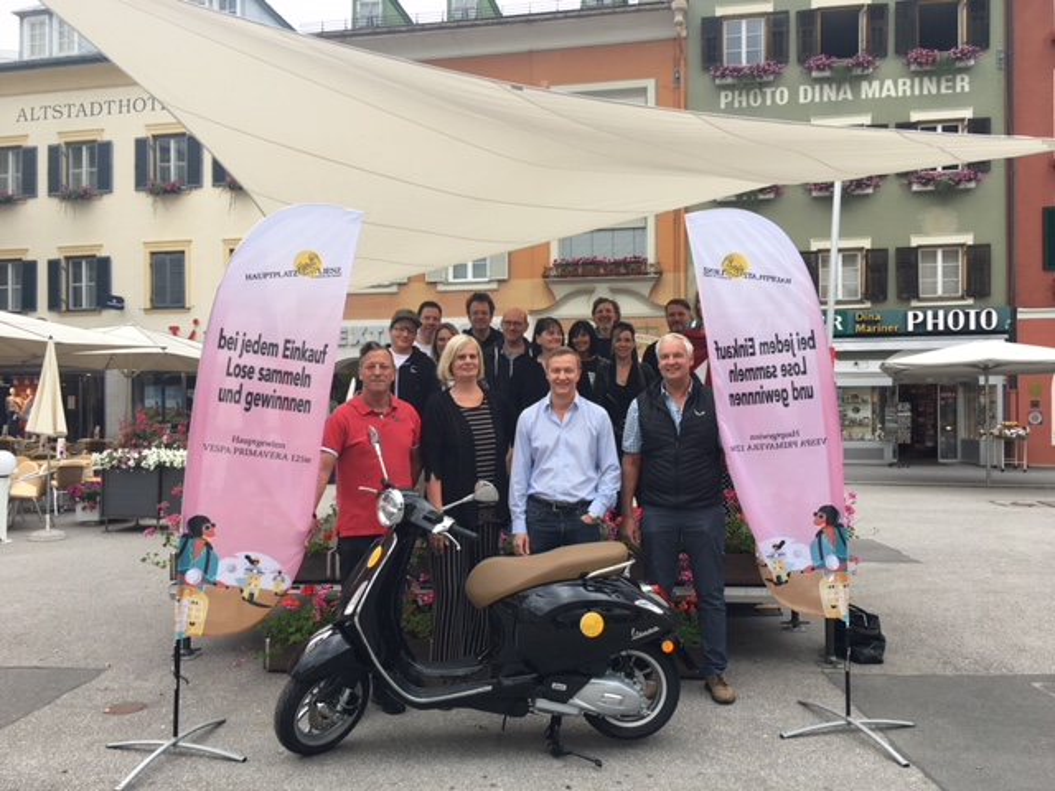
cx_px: 528
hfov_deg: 61.7
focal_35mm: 29
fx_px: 884
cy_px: 396
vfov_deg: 48.2
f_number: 2.2
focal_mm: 4.15
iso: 25
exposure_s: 1/264
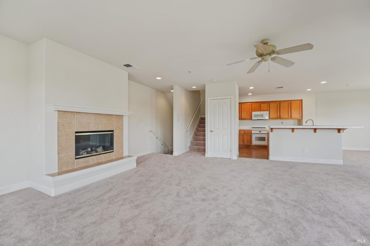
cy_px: 123
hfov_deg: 104.3
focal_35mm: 14
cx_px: 185
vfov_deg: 81.2
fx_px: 144
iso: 500
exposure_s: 1/60
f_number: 8
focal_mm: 14
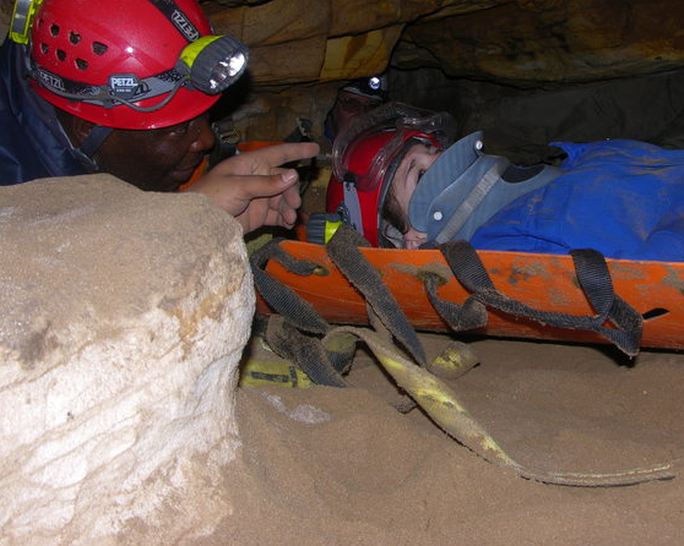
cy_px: 180
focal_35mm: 49
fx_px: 992
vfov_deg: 30.6
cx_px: 427
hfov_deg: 37.8
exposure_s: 1/30
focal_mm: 8.9
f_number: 5
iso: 50
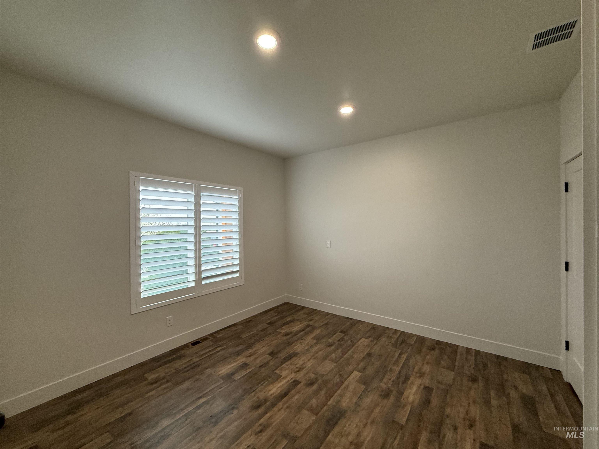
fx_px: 242
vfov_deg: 85.7
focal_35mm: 14
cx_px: 300
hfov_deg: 102.1
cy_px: 224
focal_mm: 2.22
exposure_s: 1/120
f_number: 2.2
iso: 200
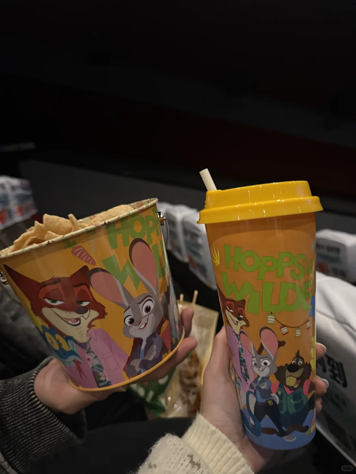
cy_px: 237
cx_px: 178
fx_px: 329
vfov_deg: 71.6
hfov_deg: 56.8
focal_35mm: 24
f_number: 1.78
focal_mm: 6.76
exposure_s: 1/30
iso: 1250
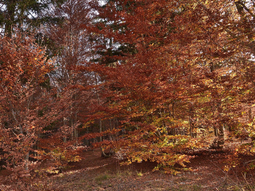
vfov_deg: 60.4
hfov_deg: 74.4
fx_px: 162
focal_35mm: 22
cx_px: 88
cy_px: 118
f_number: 8
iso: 100
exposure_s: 1/8
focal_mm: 16
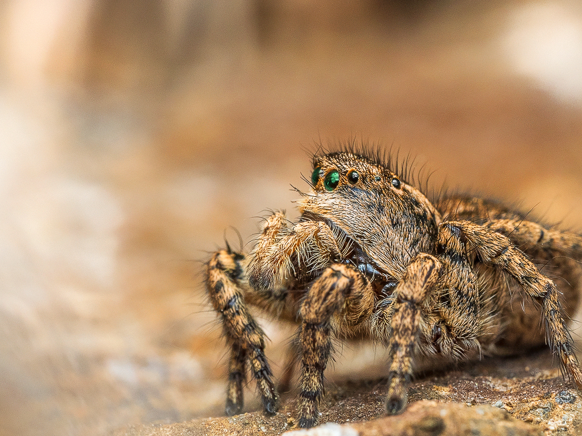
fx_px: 4169
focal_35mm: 248
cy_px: 191
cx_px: 293
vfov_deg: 6.0
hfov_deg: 8.0
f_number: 18
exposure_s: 1/160
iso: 400
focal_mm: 90
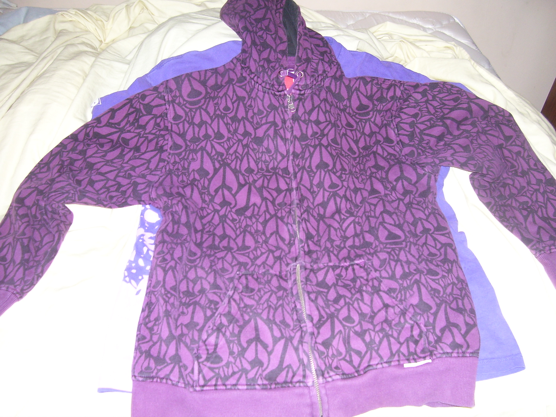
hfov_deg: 54.0
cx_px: 278
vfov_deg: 41.8
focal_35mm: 34
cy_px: 208
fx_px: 546
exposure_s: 1/60
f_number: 2.7
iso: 125
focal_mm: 5.6
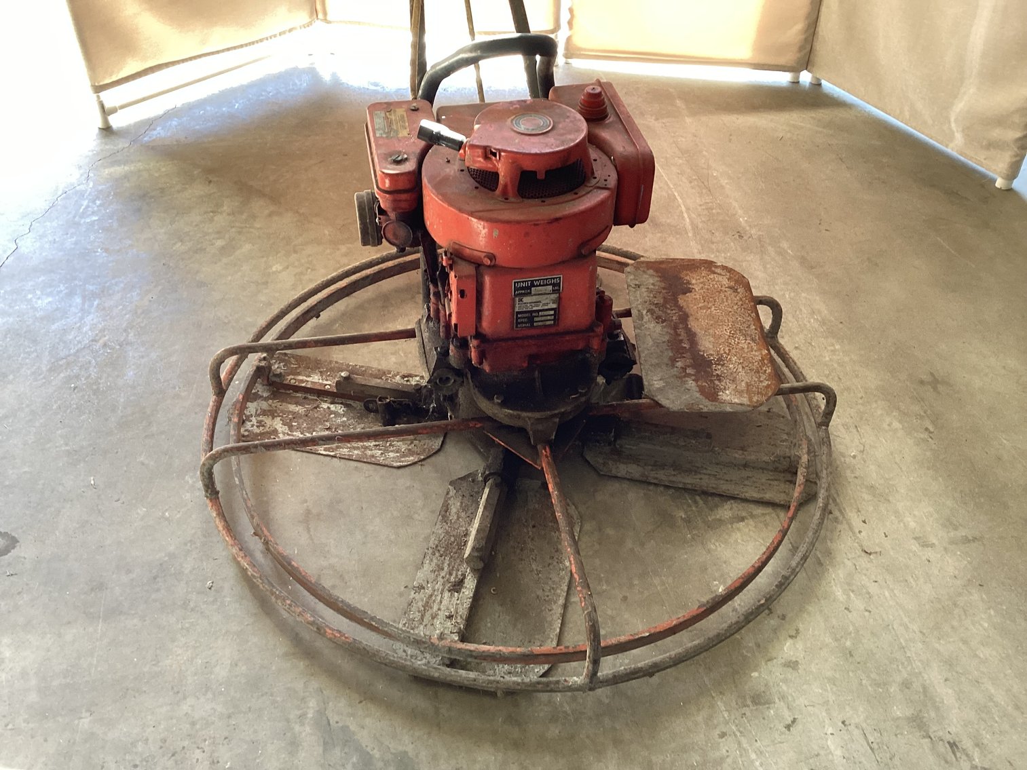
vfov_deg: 45.4
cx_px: 514
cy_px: 385
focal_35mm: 31
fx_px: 920
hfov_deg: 58.3
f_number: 2.4
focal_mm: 3.3
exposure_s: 1/60
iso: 100
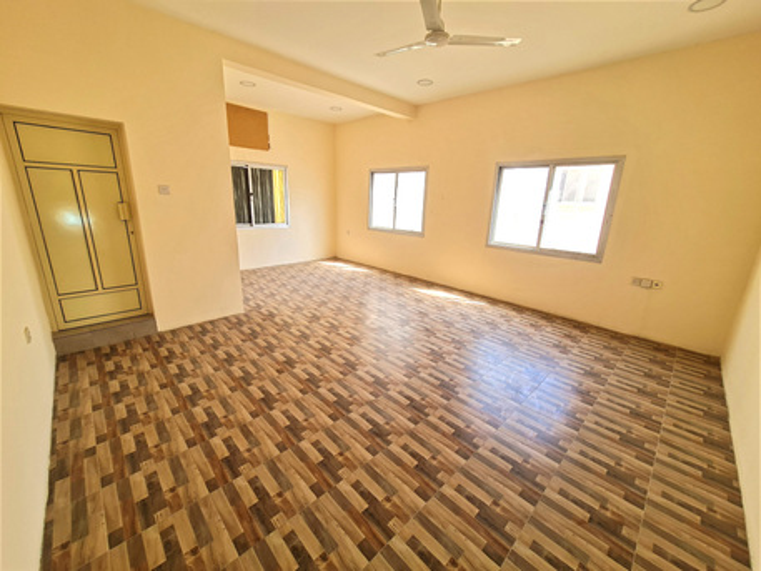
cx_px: 380
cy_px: 286
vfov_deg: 89.9
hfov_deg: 106.2
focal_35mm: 13
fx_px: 286
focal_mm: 2.2
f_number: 2.2
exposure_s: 1/143
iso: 64
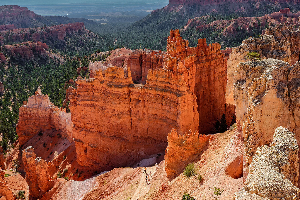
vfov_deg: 38.8
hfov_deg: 55.8
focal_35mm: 34
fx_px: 283
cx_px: 157
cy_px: 90
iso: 100
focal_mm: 28
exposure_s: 1/100
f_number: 11
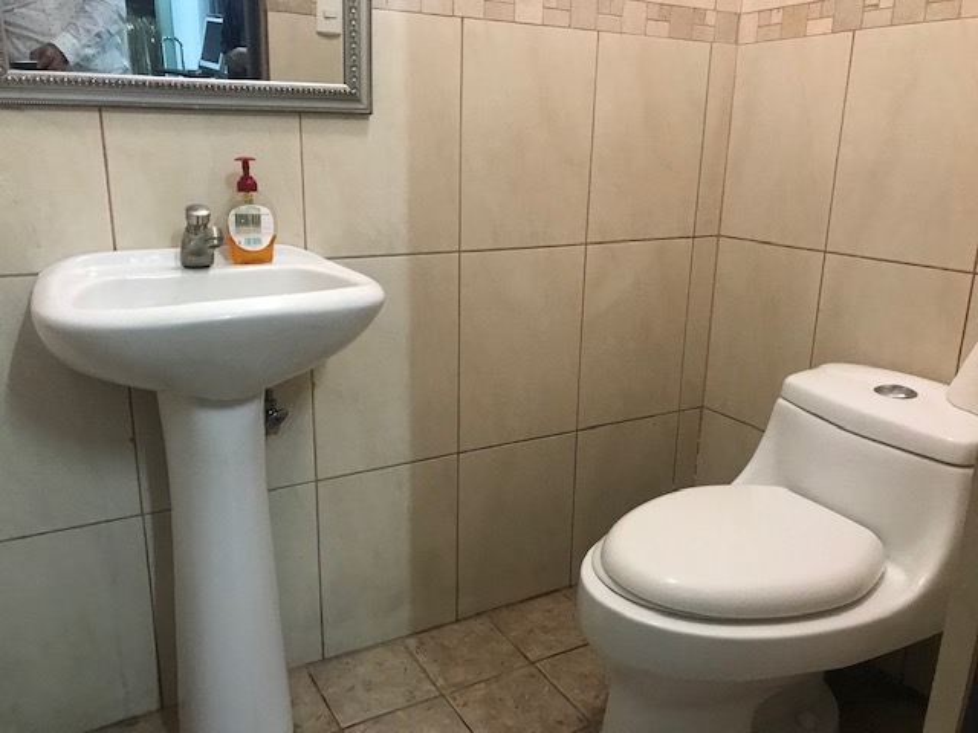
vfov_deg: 49.7
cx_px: 489
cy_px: 366
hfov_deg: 63.4
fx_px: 791
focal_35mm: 28
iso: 100
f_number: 1.8
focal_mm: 3.99
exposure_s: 1/12
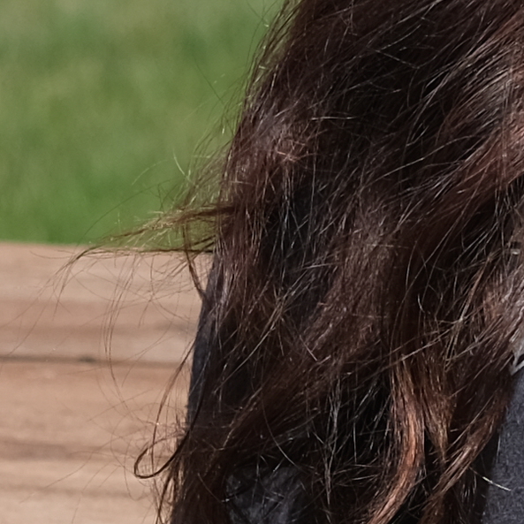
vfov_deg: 3.7
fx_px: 8118
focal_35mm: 474
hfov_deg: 3.7
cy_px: 225
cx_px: 479
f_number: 4
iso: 200
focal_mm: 35
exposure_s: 1/2000
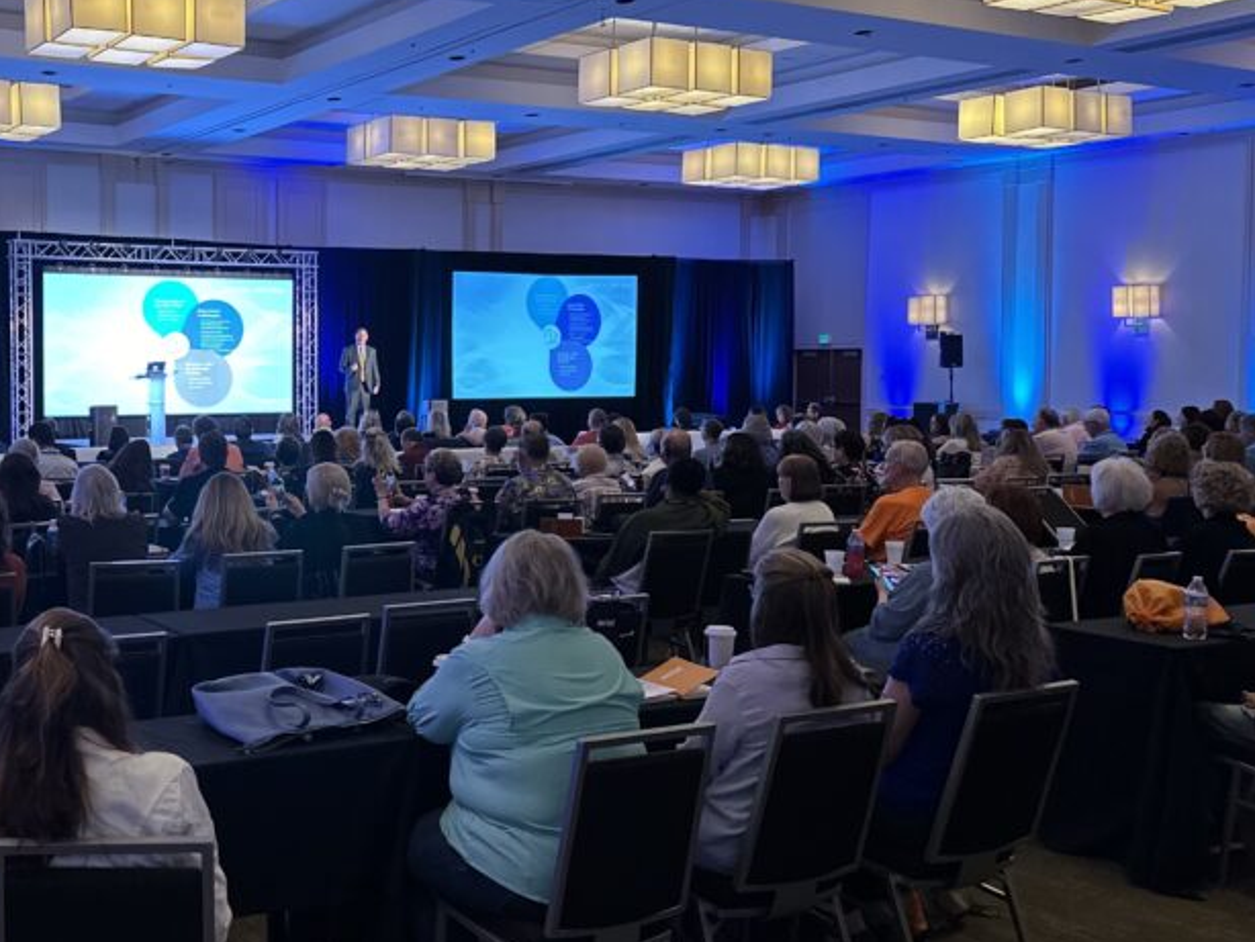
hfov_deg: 44.0
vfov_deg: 36.0
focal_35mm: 40
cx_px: 211
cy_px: 431
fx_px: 1451
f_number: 1.78
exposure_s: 1/60
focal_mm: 6.86
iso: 250
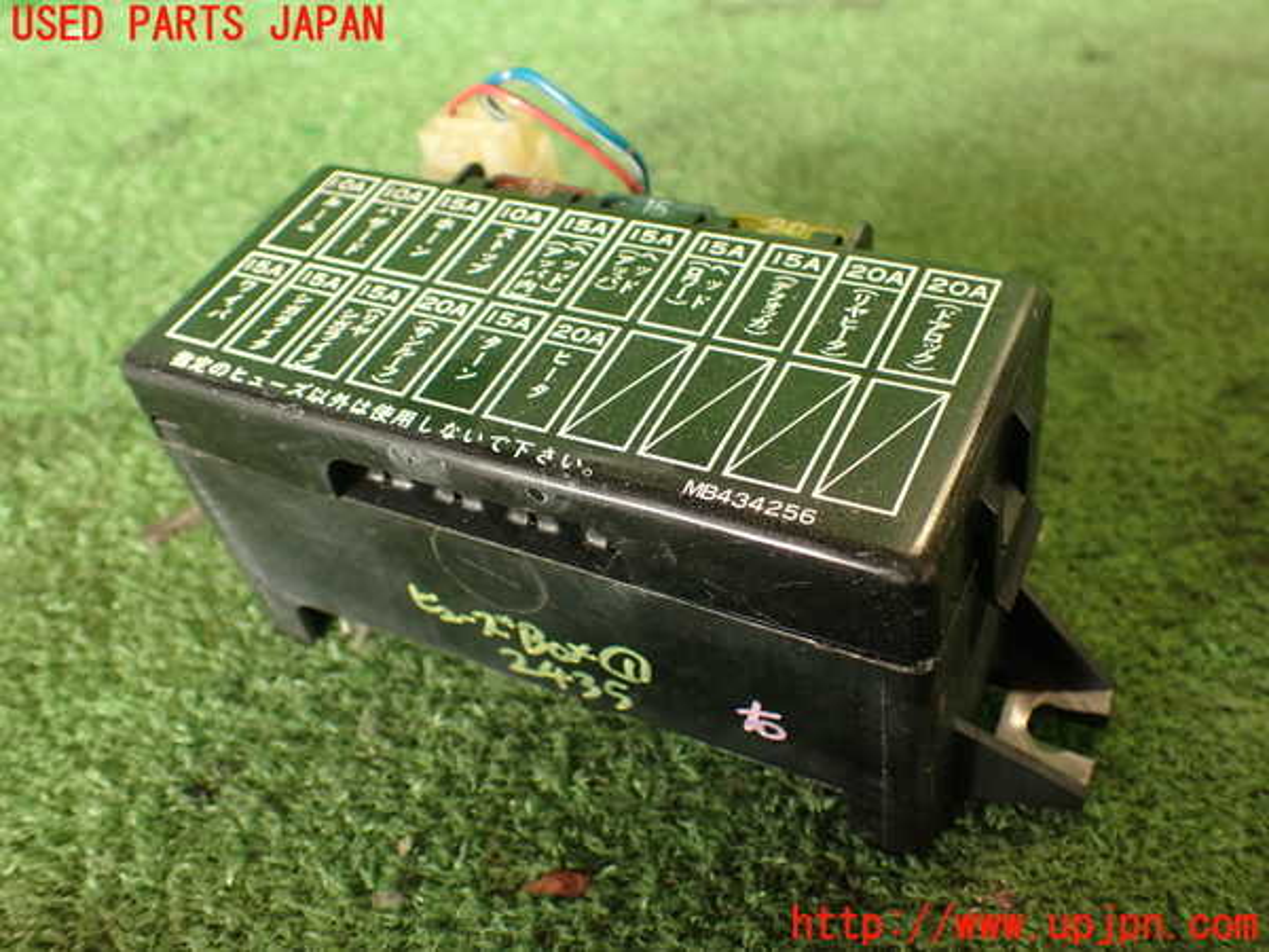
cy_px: 476
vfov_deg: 44.2
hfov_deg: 56.8
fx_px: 1173
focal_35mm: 32
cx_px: 634
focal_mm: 5.79
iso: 200
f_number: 2.4
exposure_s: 1/40
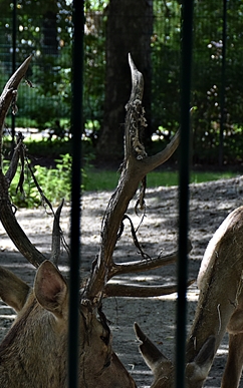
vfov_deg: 8.6
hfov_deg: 5.4
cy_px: 331
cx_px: 100
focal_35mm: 243
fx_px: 2574
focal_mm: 60
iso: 400
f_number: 5
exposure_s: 1/250
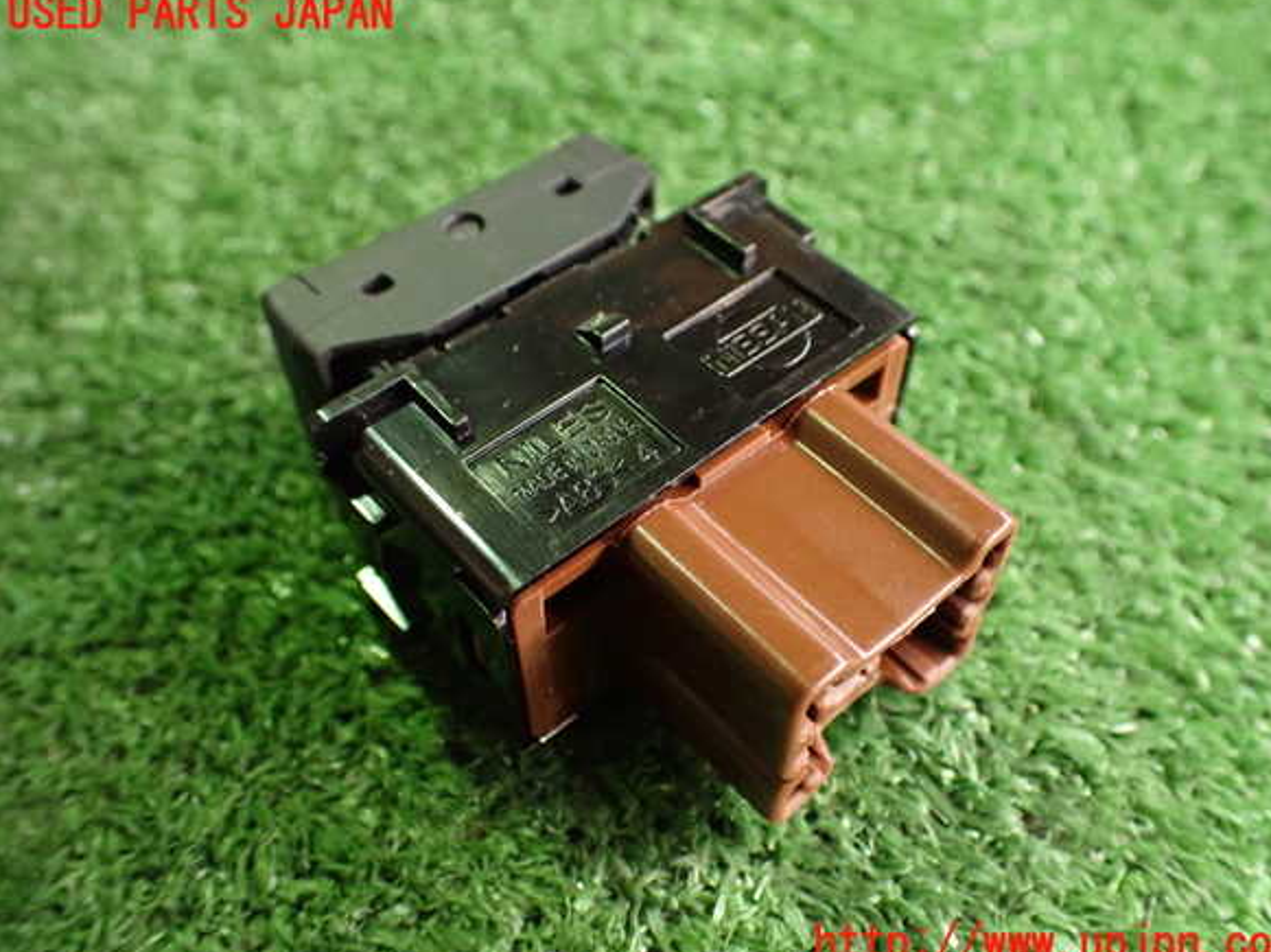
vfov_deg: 45.4
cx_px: 652
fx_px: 1138
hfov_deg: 58.4
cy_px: 479
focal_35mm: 31
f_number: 2.3
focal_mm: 5.4
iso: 800
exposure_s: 1/60
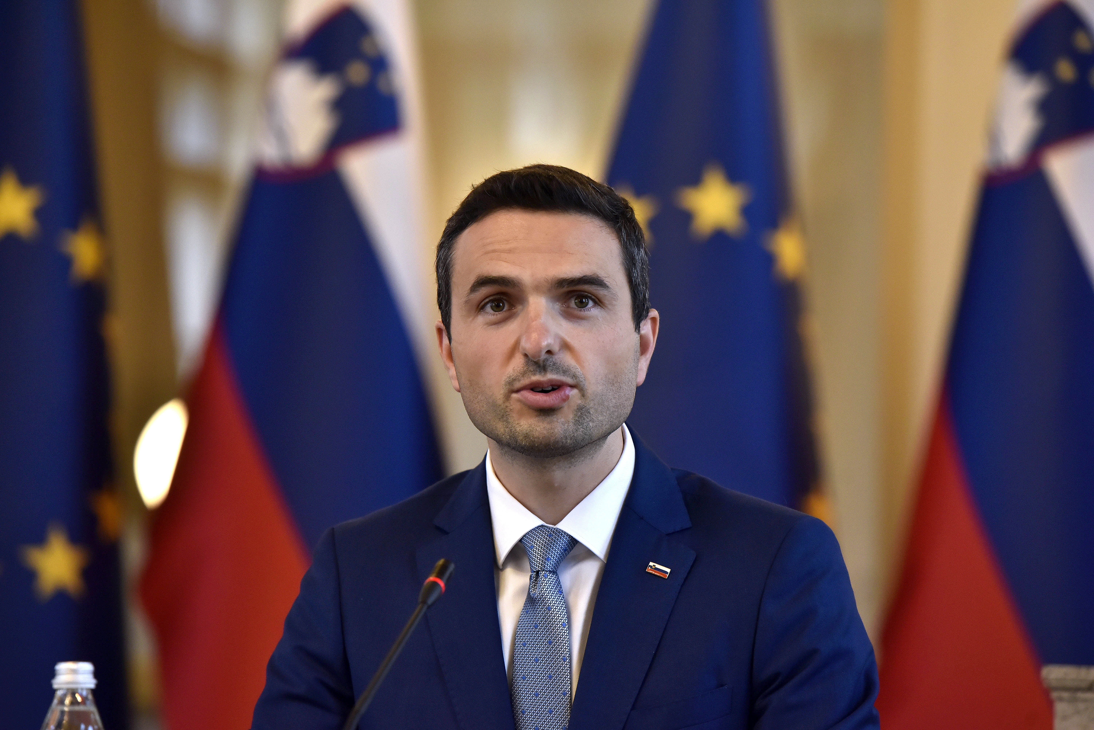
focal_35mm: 200
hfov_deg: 10.3
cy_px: 365
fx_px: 6080
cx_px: 547
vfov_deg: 6.9
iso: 1250
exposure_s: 1/320
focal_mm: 200
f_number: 4.5
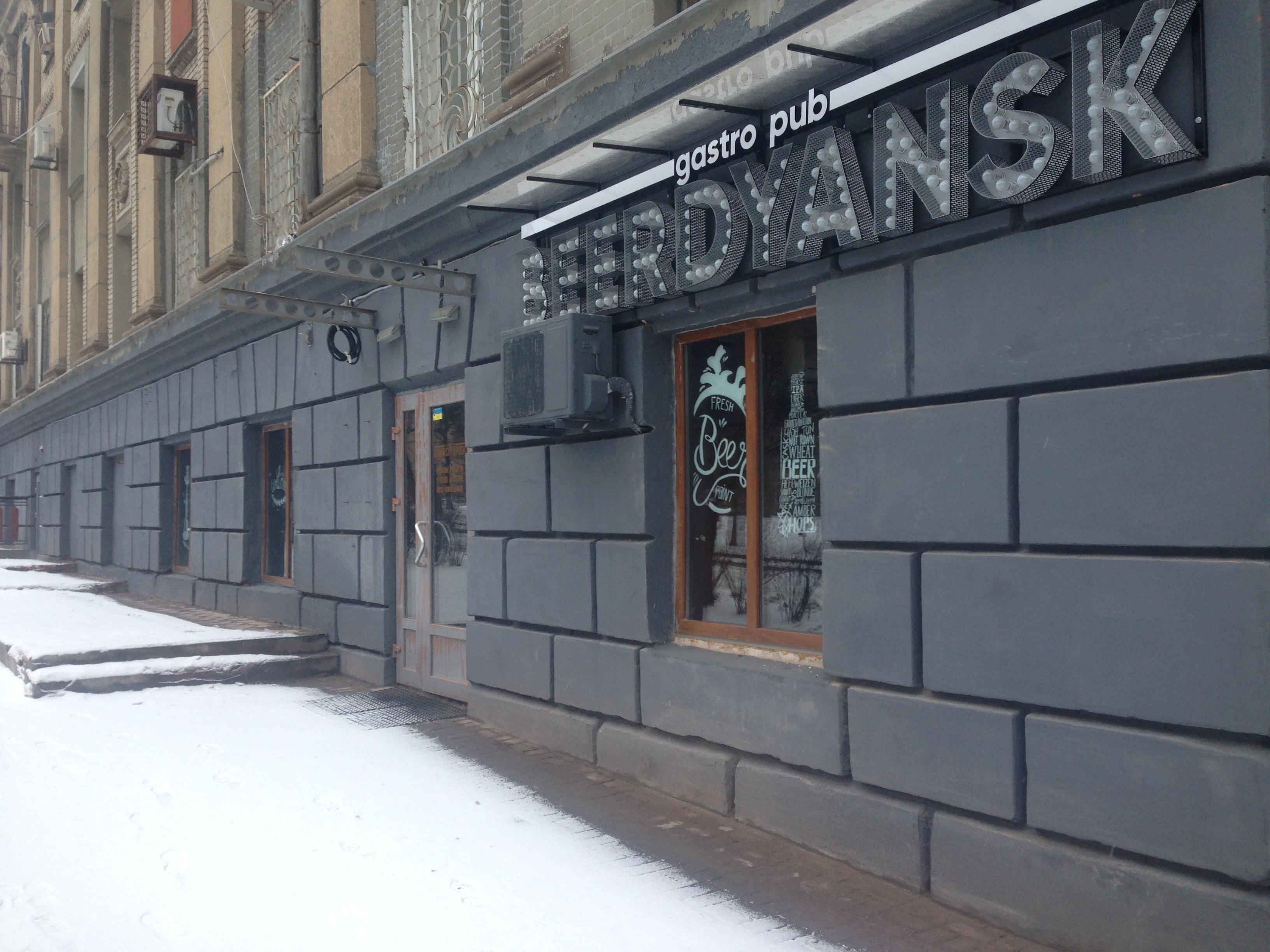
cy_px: 476
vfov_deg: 42.9
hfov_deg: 55.4
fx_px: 1211
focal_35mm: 33
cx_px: 635
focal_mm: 4.12
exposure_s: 1/60
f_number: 2.4
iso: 50
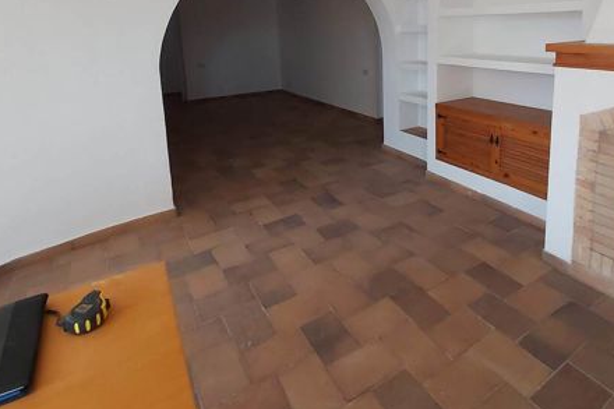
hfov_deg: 83.2
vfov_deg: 58.0
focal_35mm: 20
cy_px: 92
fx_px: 341
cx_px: 362
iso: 50
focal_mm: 1.42
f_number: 2.2
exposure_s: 1/50
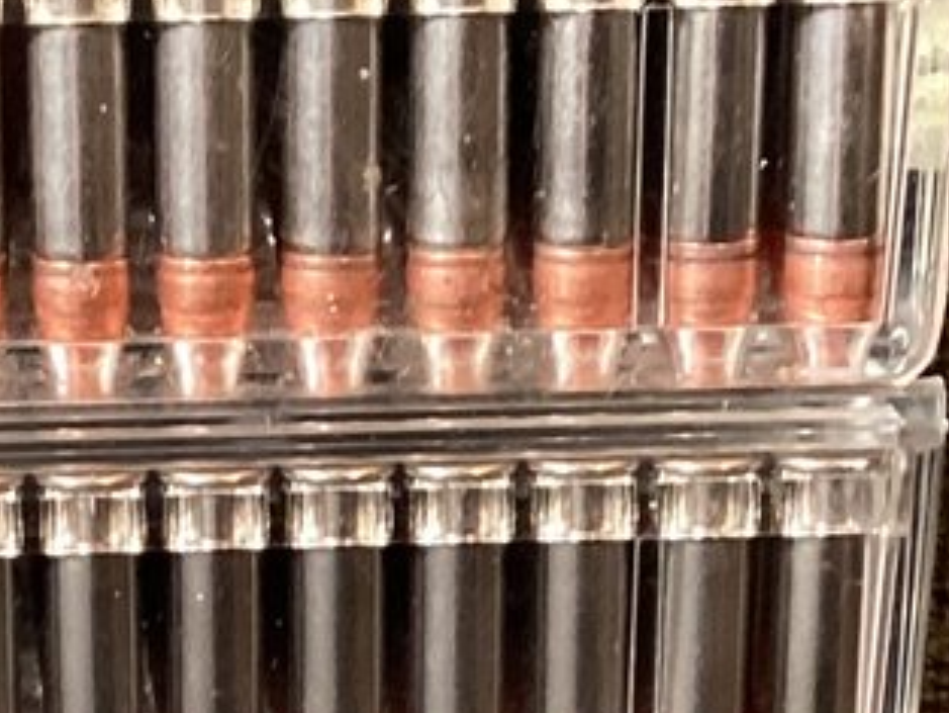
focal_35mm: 150
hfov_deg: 13.1
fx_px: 4114
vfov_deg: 9.7
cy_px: 875
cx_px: 105
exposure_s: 1/50
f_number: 2.4
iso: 320
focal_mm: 3.3
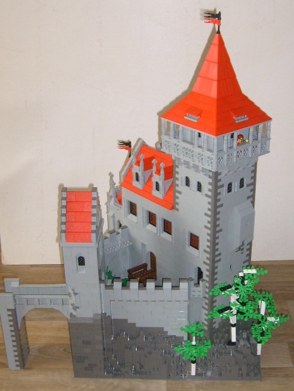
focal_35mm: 35
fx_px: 395
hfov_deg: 40.8
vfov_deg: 52.6
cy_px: 196
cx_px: 147
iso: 100
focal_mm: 5.8
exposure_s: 1/45
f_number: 2.8
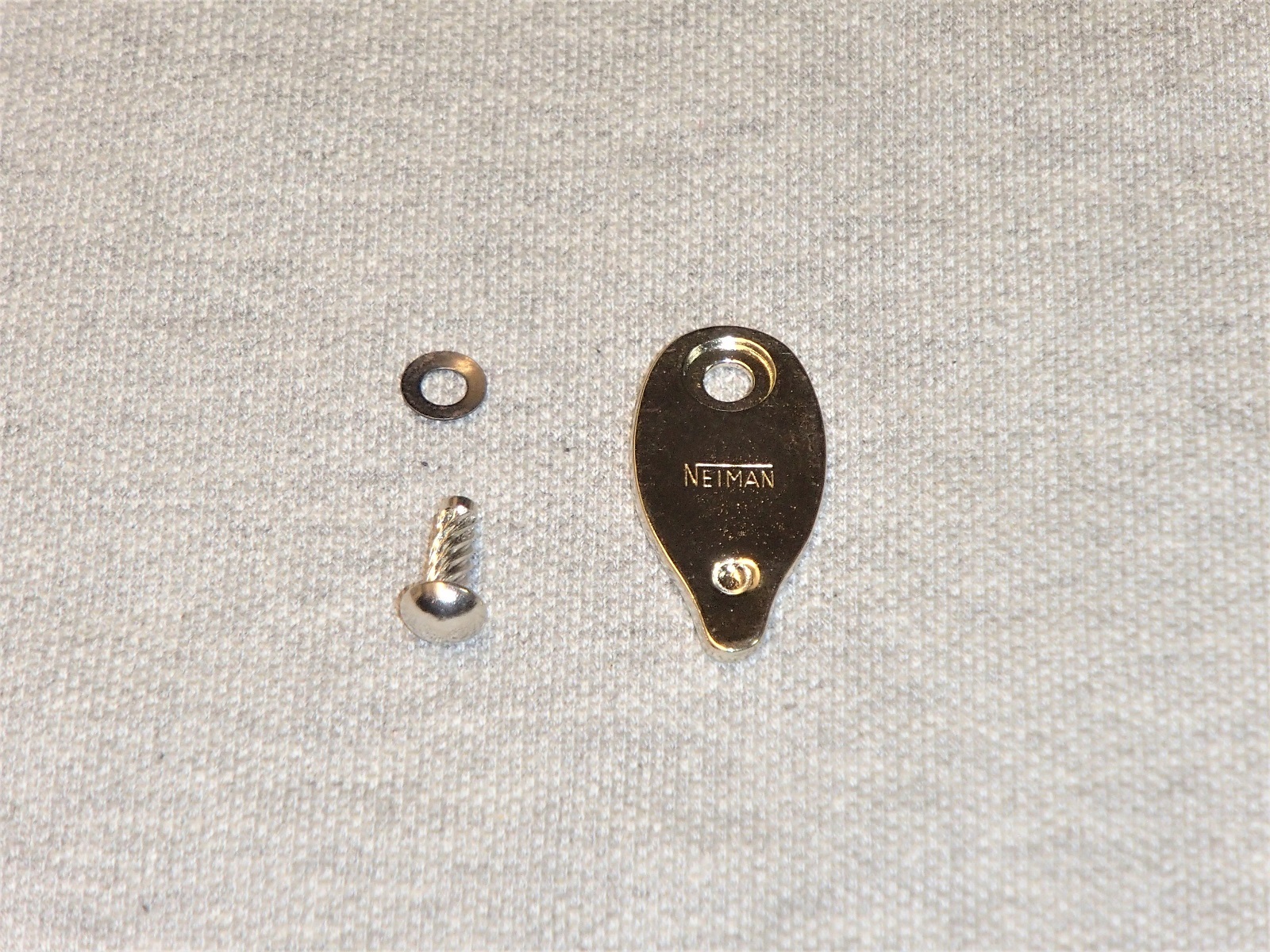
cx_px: 635
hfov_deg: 14.1
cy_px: 476
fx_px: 5136
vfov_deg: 10.6
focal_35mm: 140
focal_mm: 25
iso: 400
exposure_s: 1/60
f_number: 5.9
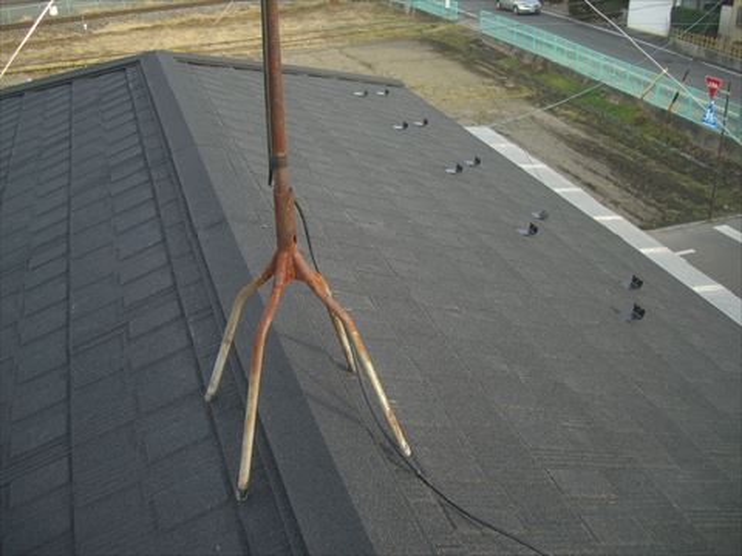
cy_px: 278
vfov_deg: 37.7
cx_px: 371
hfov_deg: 49.0
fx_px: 815
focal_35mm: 38
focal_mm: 7.9
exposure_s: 1/125
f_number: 2.8
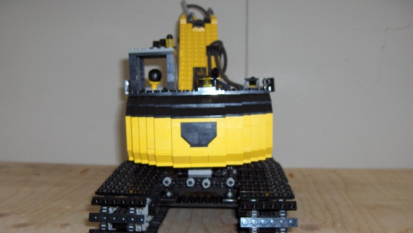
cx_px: 205
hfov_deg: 47.3
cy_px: 143
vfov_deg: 27.7
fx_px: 471
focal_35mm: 43
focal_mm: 8
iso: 100
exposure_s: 1/60
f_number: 2.8
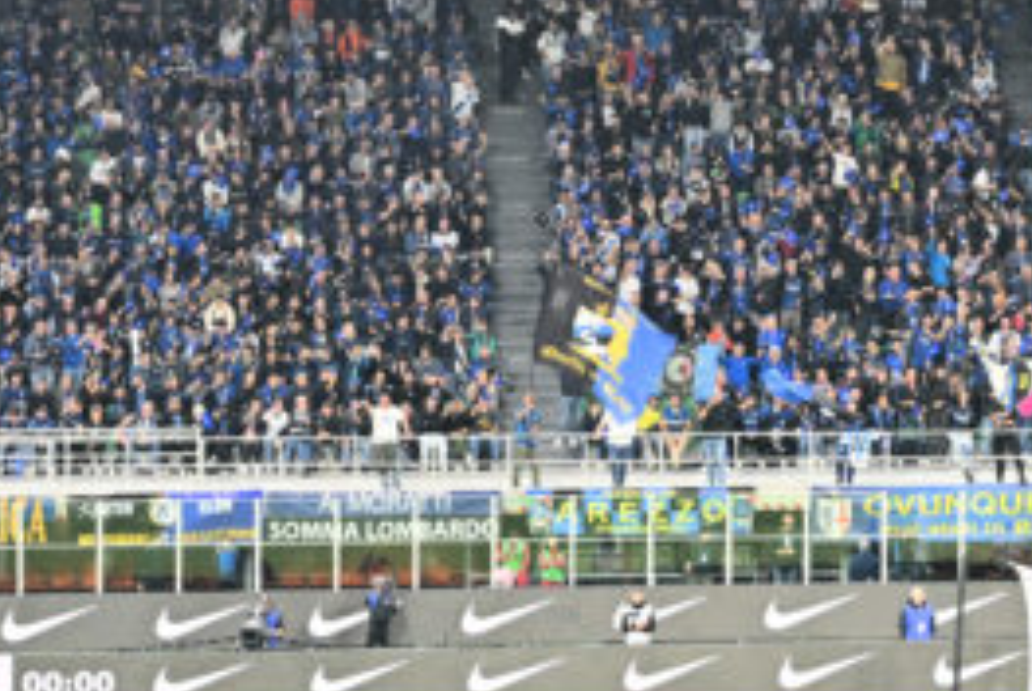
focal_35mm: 284
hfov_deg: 7.2
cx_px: 1114
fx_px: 8150
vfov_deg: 4.8
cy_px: -399
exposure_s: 1/125
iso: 1000
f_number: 4
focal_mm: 73
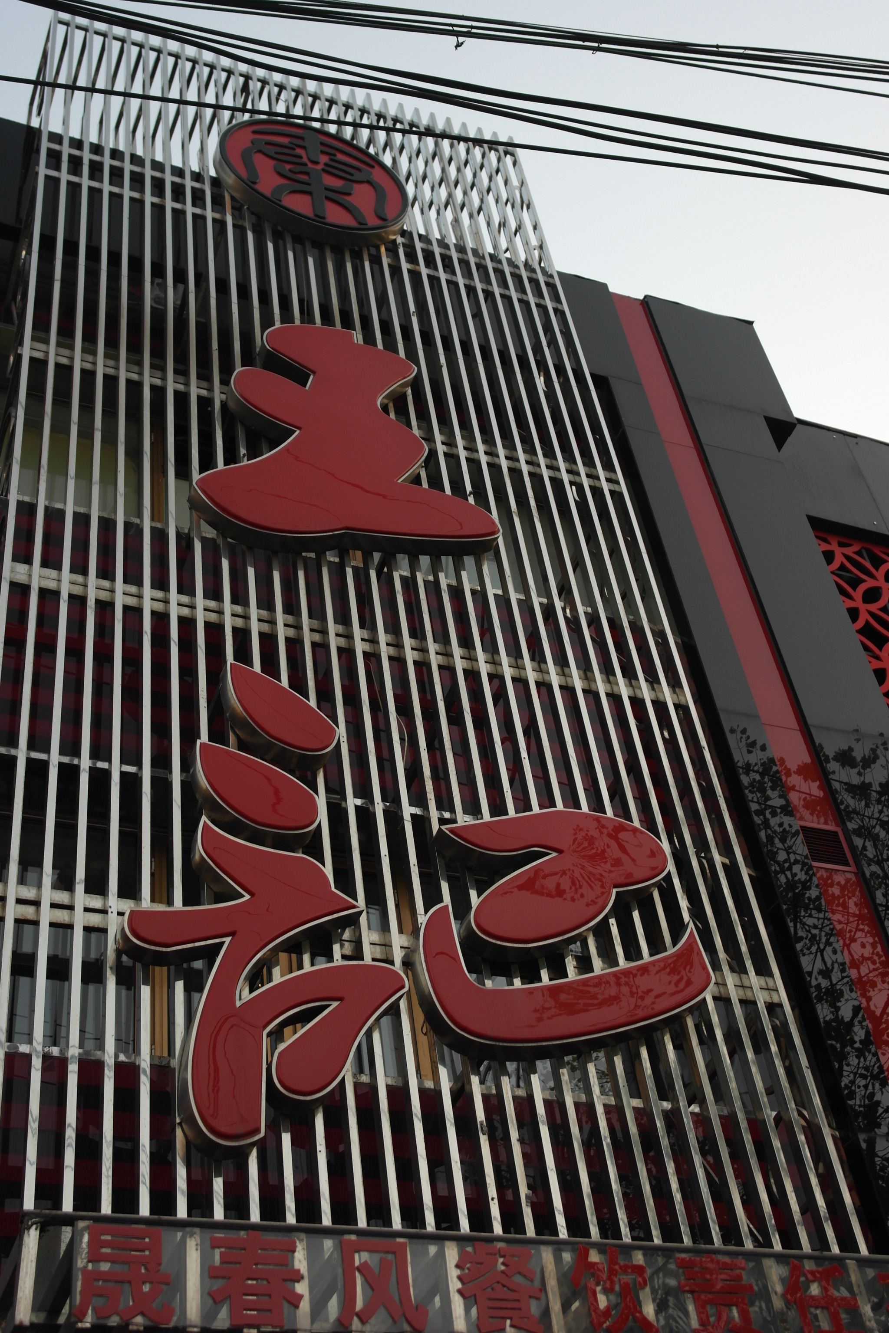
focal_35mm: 43
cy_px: 666
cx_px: 444
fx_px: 1593
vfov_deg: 45.4
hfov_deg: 31.2
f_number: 4
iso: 200
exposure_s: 1/100
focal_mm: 28
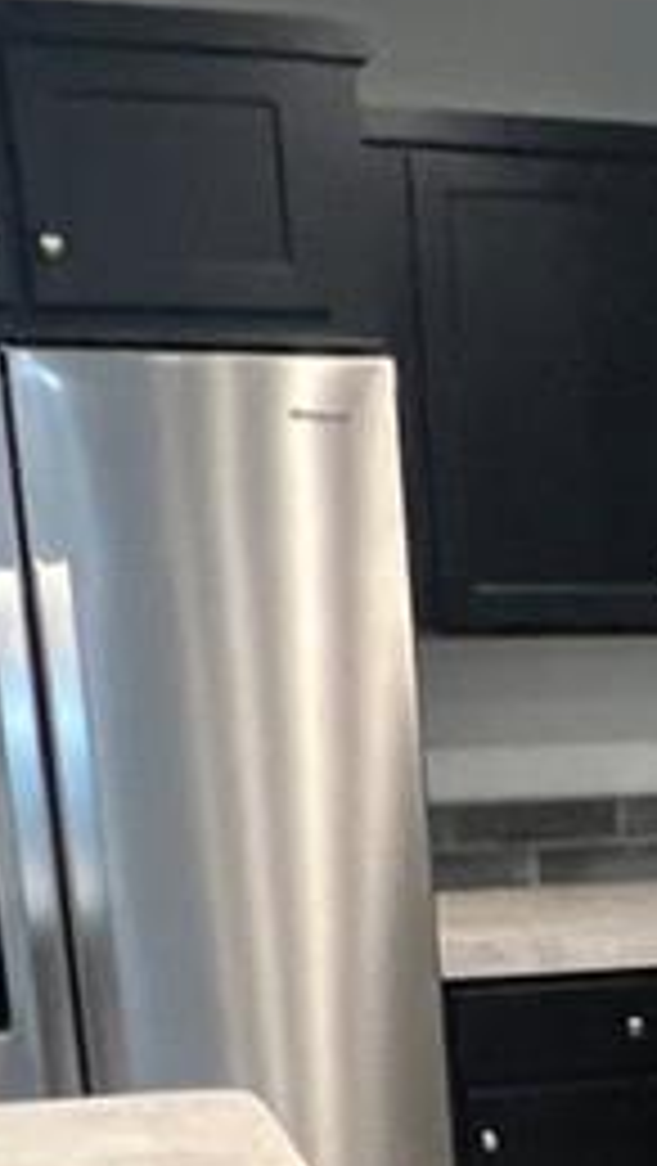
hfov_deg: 13.2
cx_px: 1199
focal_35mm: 82
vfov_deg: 23.8
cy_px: 1360
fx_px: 2535
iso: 320
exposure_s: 1/60
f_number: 1.8
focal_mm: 1.57
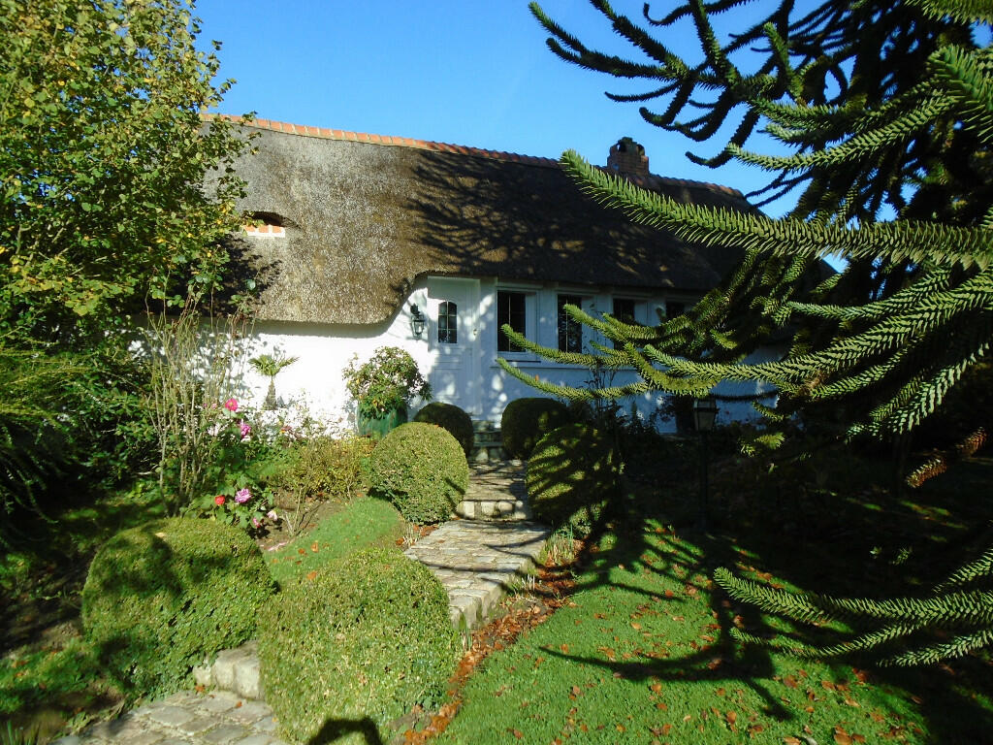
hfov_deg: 67.3
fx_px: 746
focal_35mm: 26
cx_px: 496
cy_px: 372
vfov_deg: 53.1
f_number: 3.2
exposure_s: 1/640
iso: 100
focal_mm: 4.6
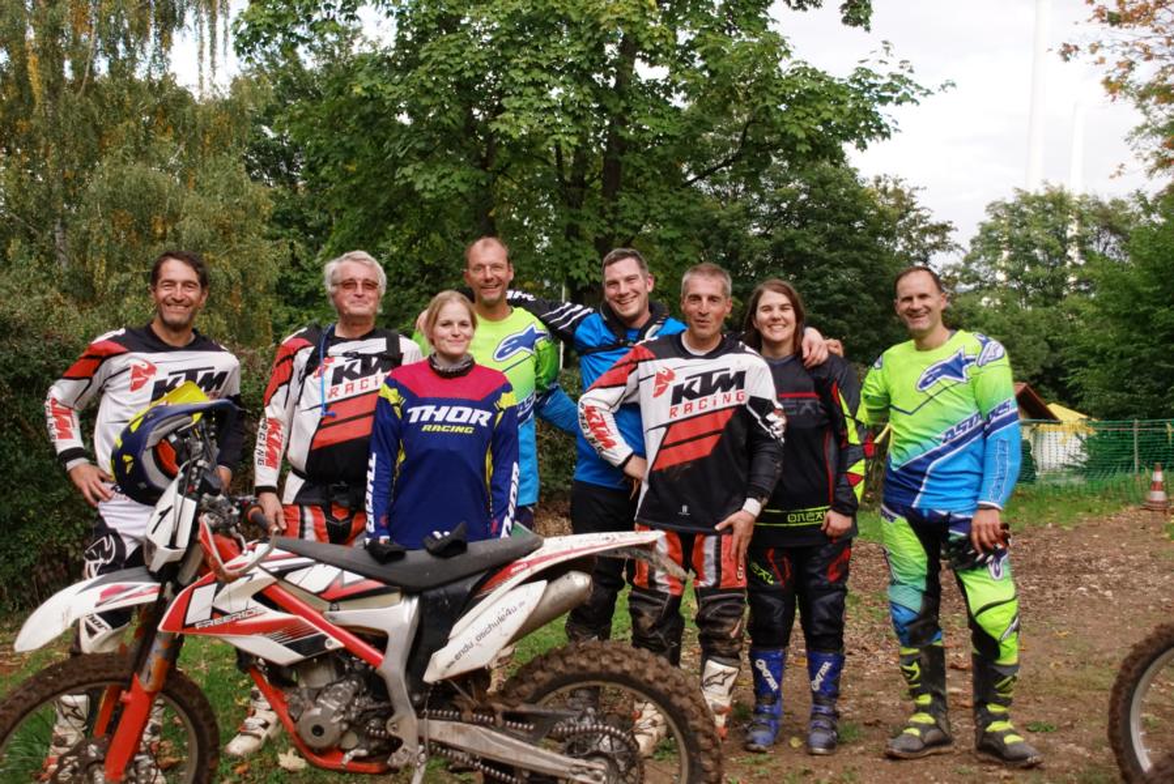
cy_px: 392
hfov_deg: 37.8
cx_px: 587
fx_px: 1713
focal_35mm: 52
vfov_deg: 25.8
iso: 1600
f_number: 4.5
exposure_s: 1/1500
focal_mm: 35
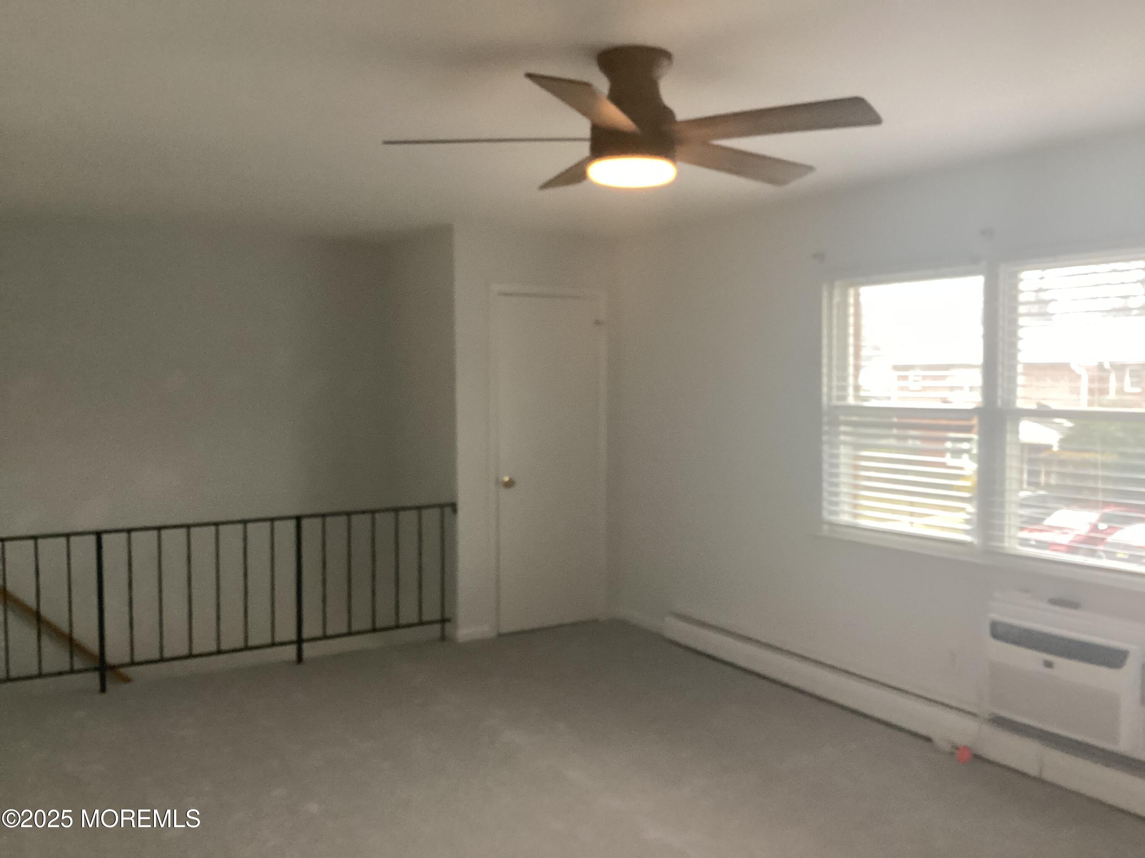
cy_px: 429
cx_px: 572
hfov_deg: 58.4
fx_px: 1025
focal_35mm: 31
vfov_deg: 45.4
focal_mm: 3.3
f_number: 2.4
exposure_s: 1/60
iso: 400
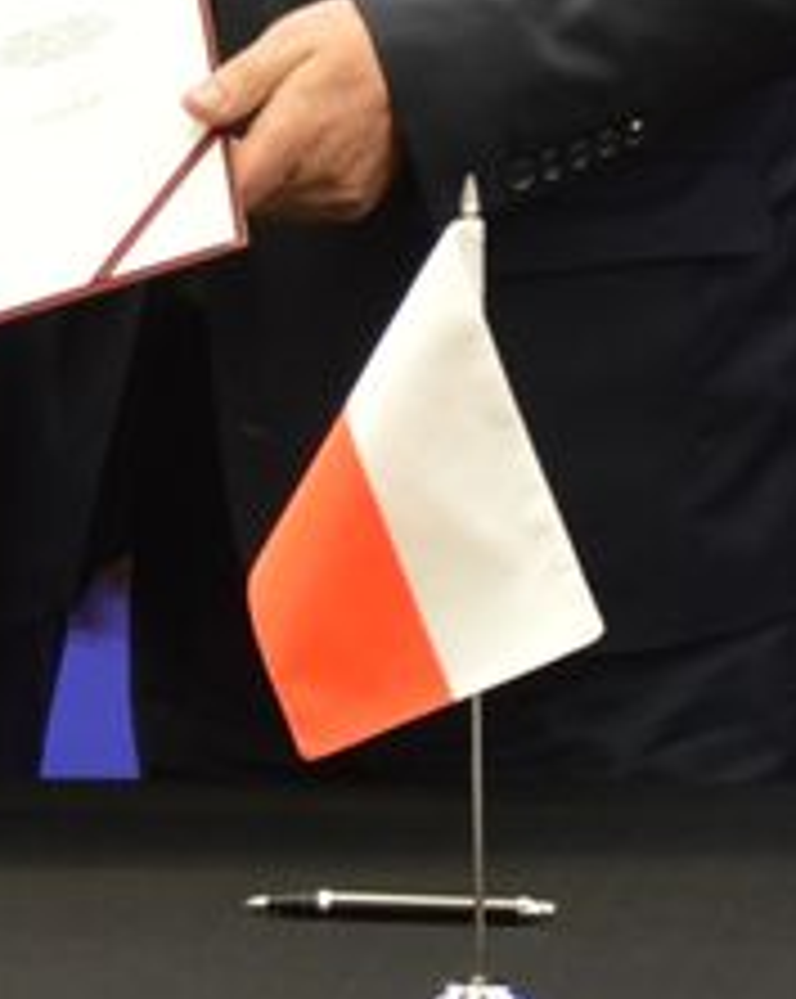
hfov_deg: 5.1
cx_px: 139
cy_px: -108
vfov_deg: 6.3
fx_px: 9000
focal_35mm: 305
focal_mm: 40
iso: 400
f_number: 4.5
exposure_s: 1/50
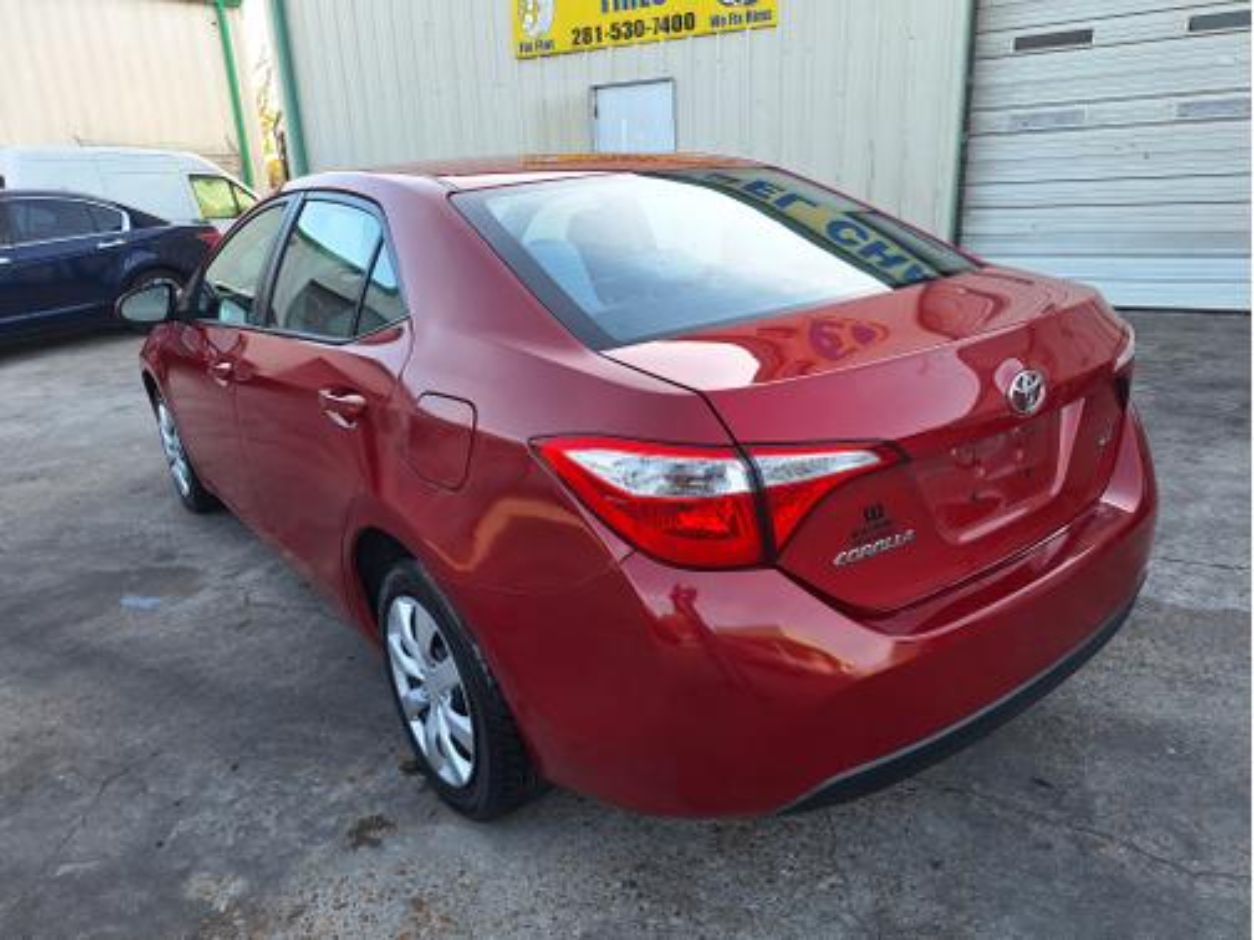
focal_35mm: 23
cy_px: 470
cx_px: 627
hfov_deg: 73.9
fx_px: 833
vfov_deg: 58.9
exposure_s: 1/286
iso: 40
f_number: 1.8
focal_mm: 5.54
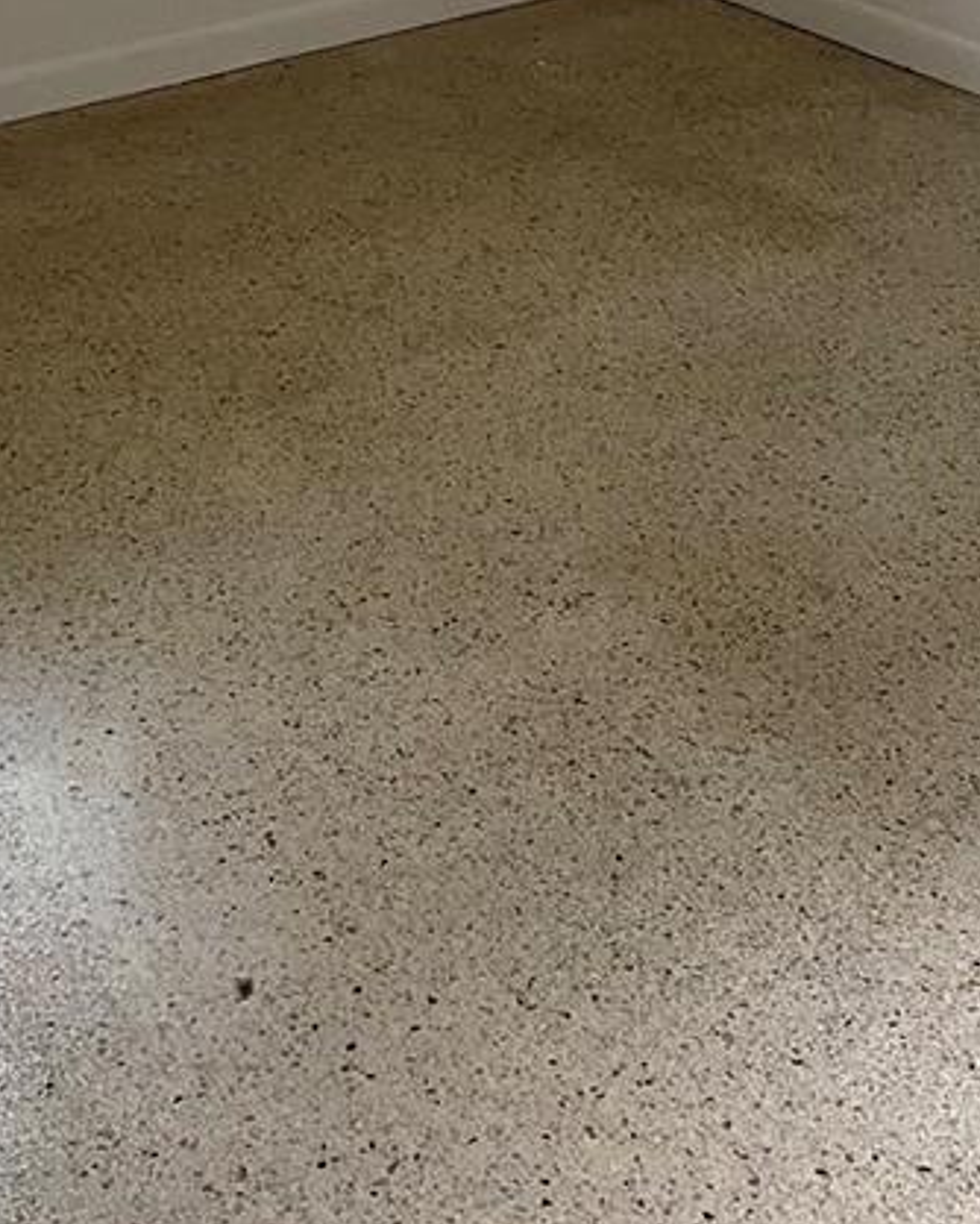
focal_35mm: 73
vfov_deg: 23.0
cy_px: -382
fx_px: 2645
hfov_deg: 21.0
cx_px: 493
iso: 250
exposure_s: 1/60
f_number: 1.8
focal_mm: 4.25
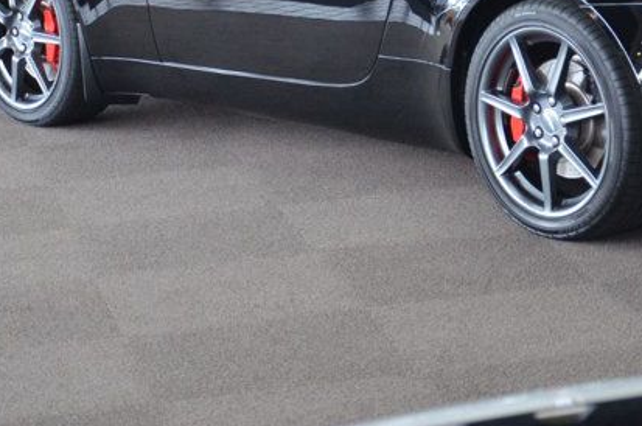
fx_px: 2978
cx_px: 404
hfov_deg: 12.3
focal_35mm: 167
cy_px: -92
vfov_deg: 8.1
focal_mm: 45
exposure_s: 1/60
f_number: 4.8
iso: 1250
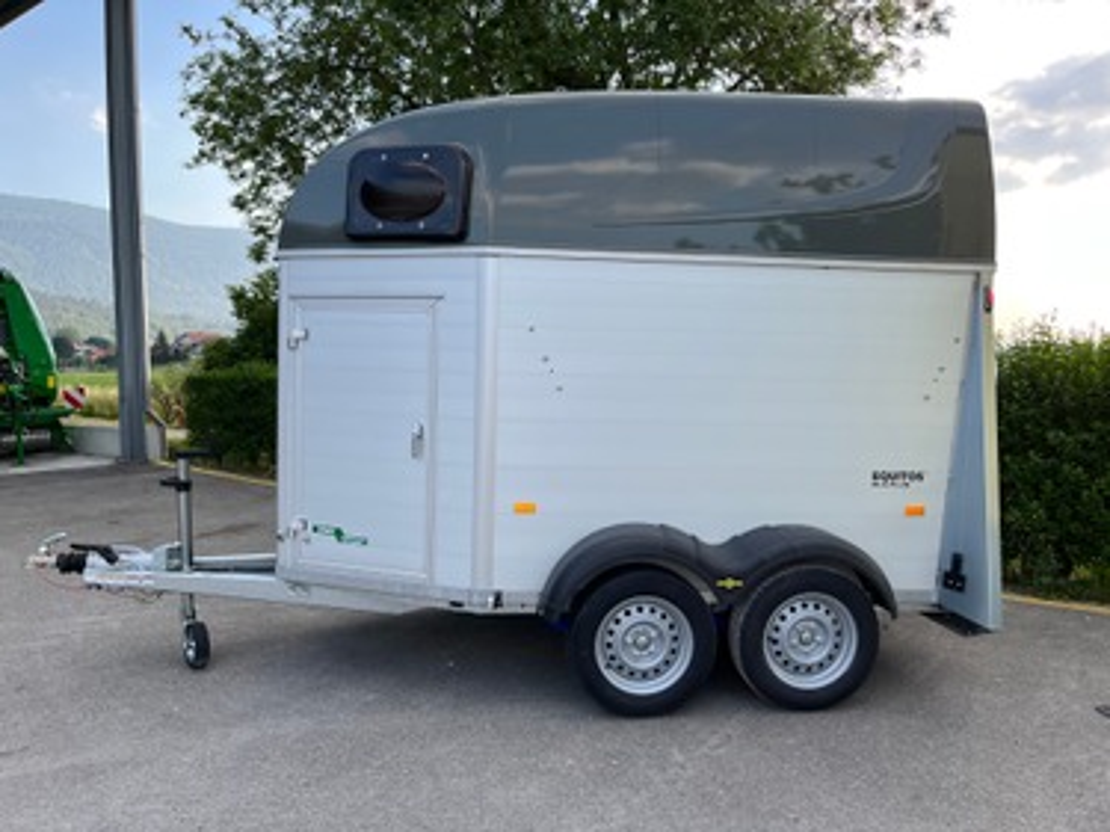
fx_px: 833
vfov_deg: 53.0
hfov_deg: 67.3
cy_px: 416
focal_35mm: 26
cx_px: 555
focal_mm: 5.1
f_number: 1.6
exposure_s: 1/661
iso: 50
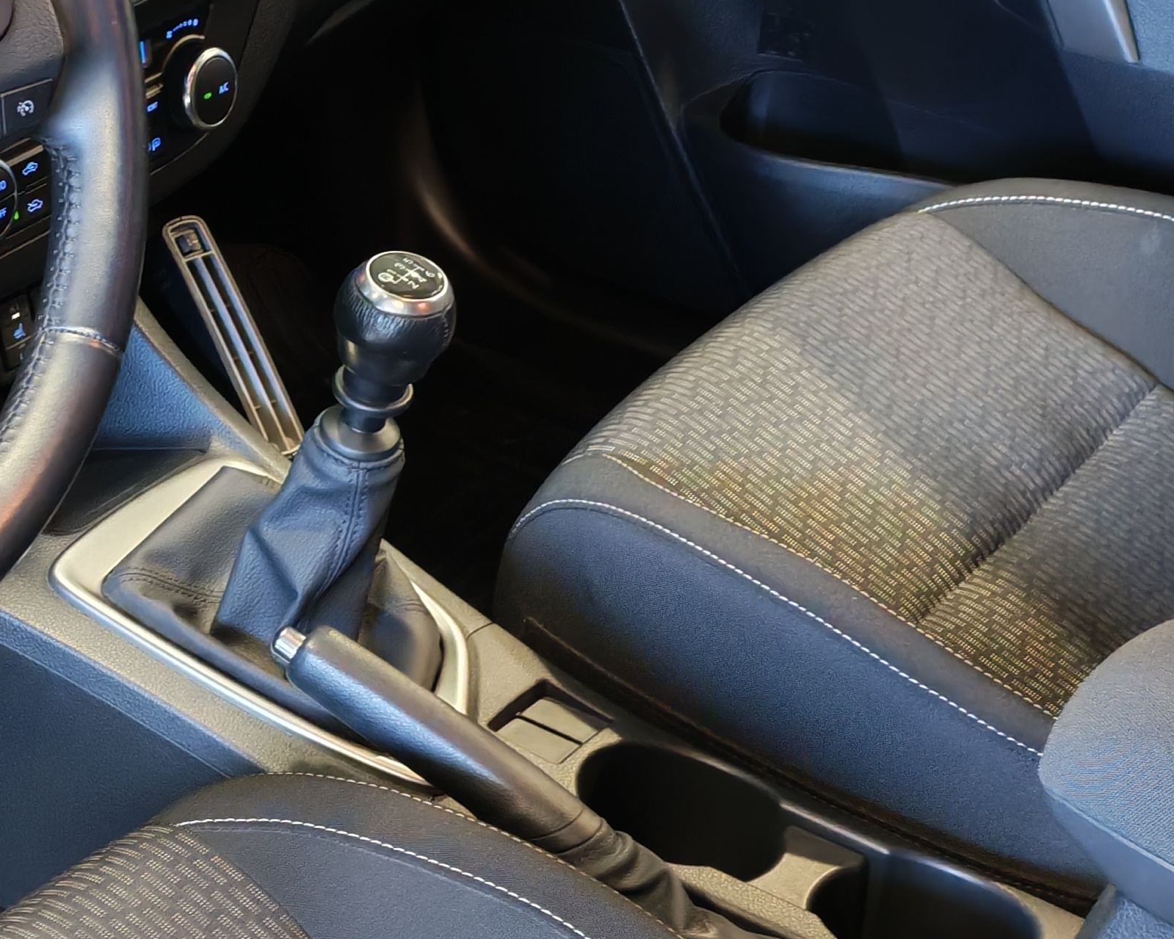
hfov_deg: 23.1
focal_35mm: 80
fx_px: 2779
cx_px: 51
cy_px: 442
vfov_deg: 19.2
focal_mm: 6.12
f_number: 1.9
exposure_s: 1/50
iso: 1600
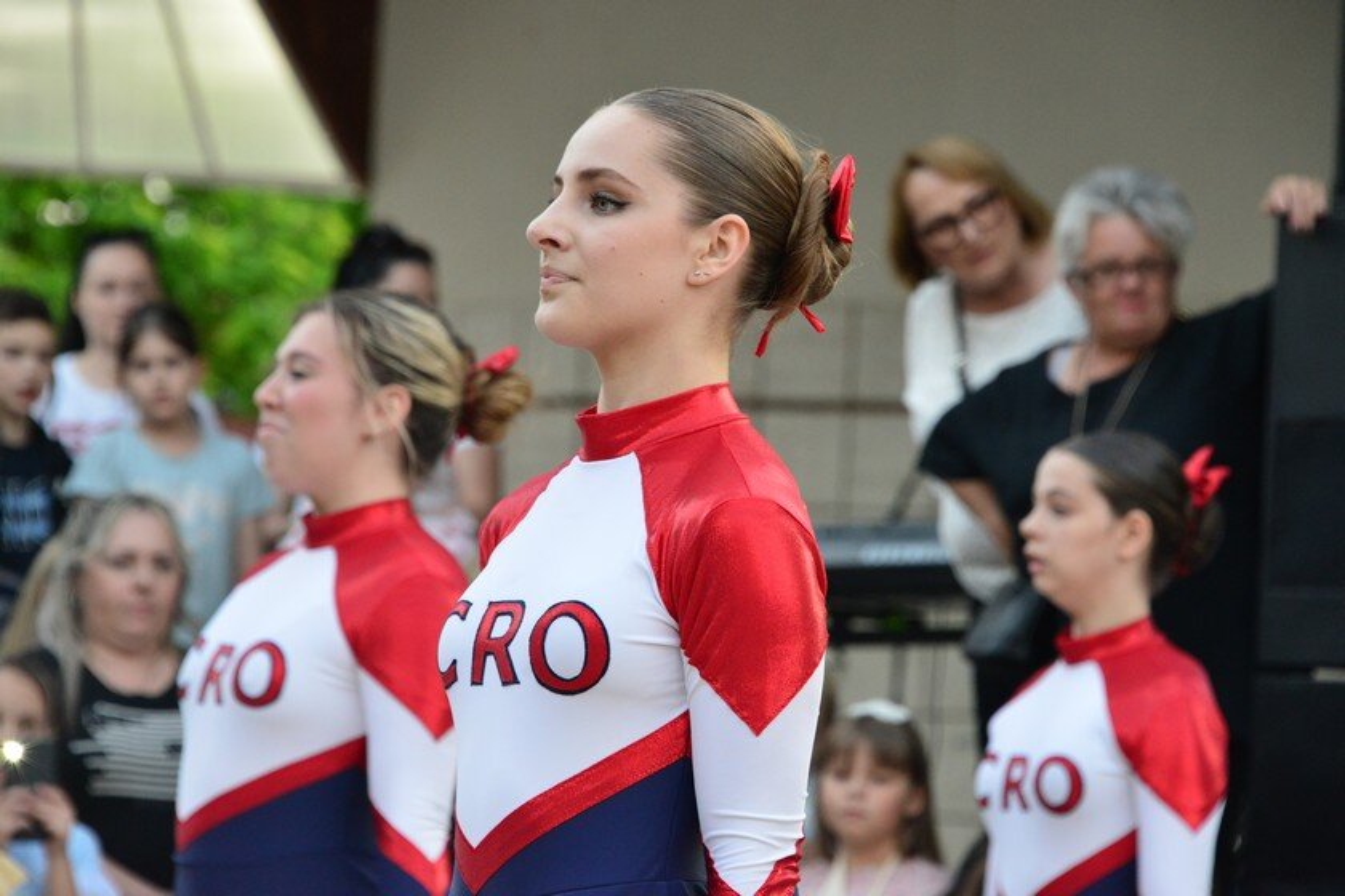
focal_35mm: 210
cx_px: 672
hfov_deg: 9.8
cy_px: 448
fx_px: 7845
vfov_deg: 6.5
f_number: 8
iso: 4000
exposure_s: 1/250
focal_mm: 210
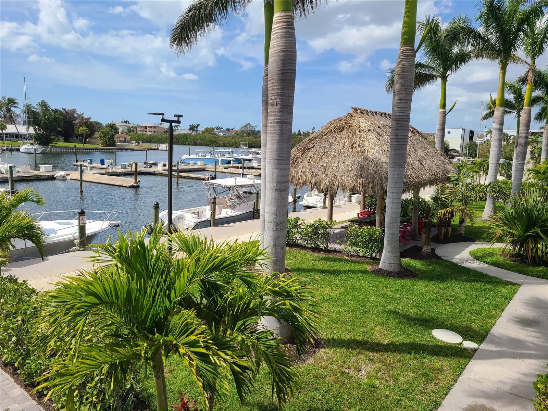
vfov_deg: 53.1
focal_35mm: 26
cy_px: 206
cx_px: 274
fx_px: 412
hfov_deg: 67.3
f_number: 1.8
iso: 40
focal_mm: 5.4
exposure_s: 1/2890
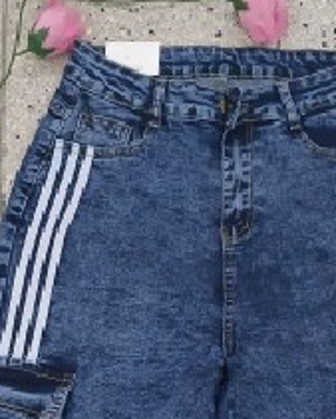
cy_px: 594
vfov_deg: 22.5
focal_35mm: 72
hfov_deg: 21.2
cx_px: 231
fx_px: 894
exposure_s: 1/40.2
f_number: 1.8
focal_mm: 3.98
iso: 250
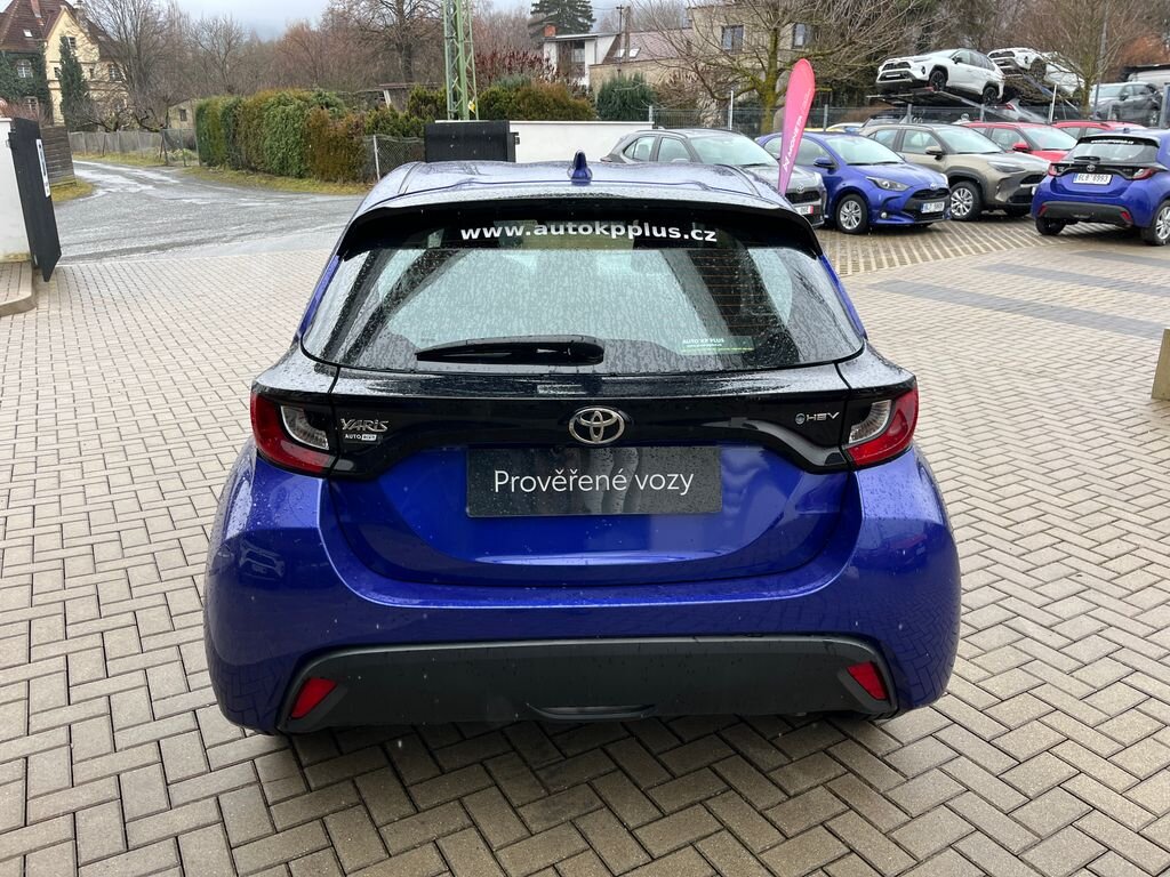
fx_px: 879
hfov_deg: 67.3
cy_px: 438
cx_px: 585
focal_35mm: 26
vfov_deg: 53.1
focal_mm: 5.1
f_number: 1.6
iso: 50
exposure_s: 1/370
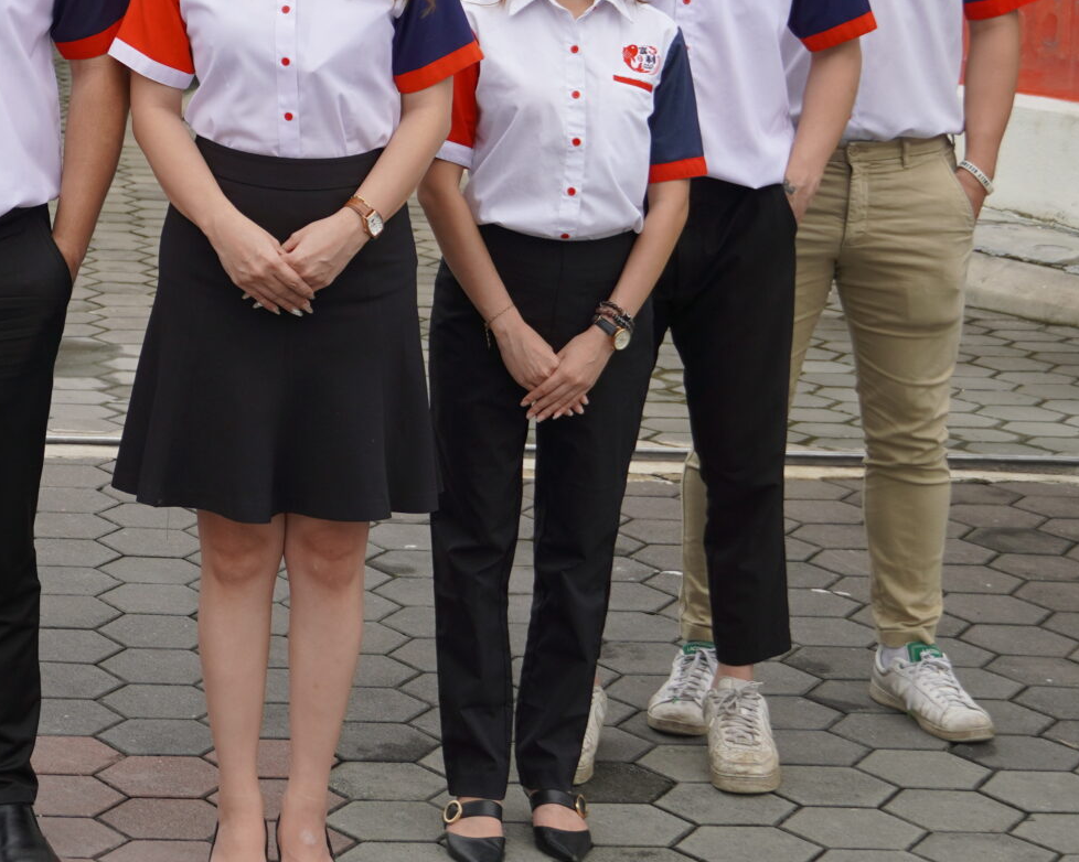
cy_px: 4
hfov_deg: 16.4
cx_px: -58
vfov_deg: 13.3
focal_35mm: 114
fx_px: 3647
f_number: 4.5
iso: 100
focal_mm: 31
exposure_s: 1/200
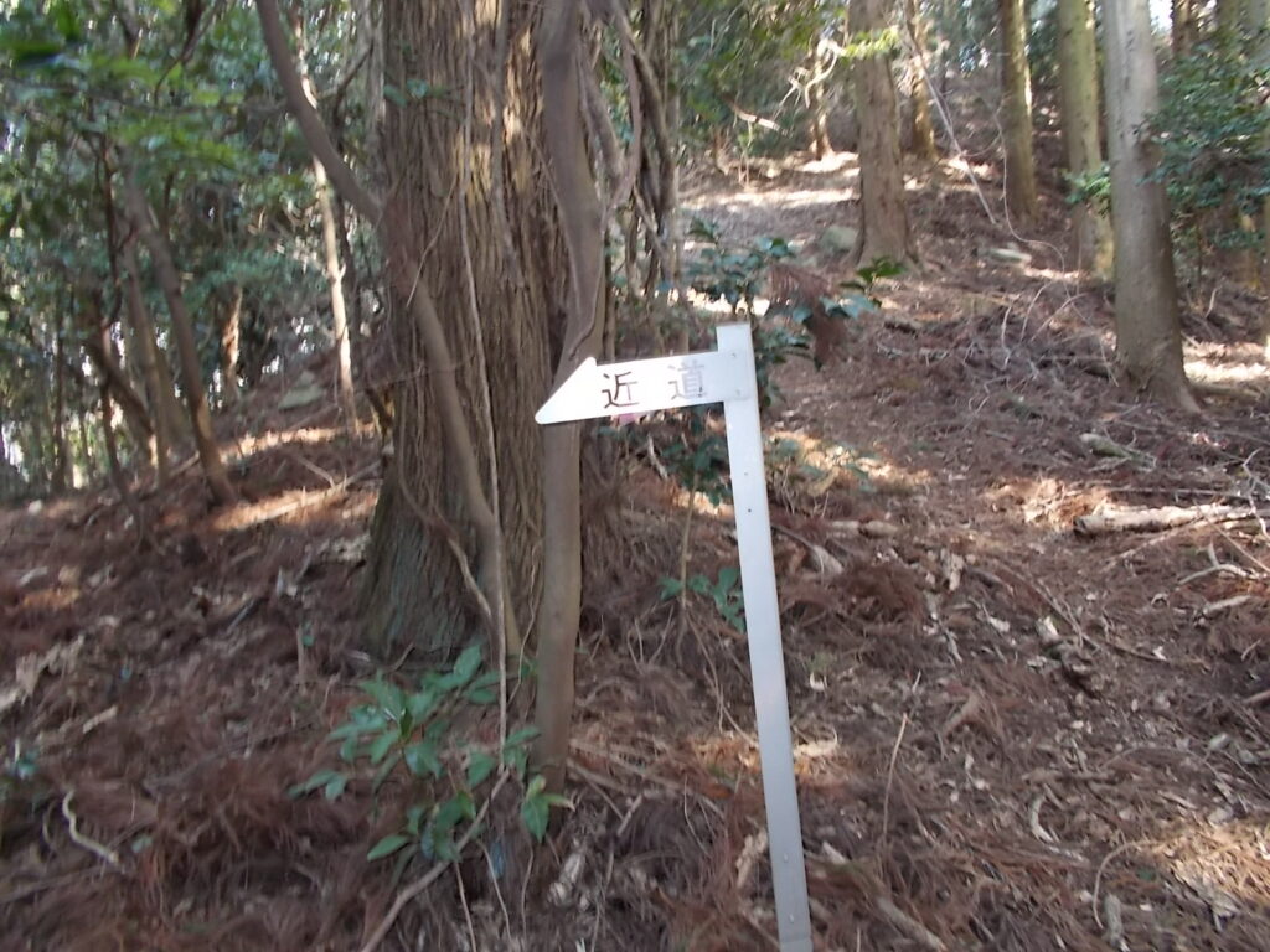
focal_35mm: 26
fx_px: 954
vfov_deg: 53.1
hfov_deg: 67.3
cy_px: 476
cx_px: 635
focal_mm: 4.6
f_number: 3.2
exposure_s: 1/25
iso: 200
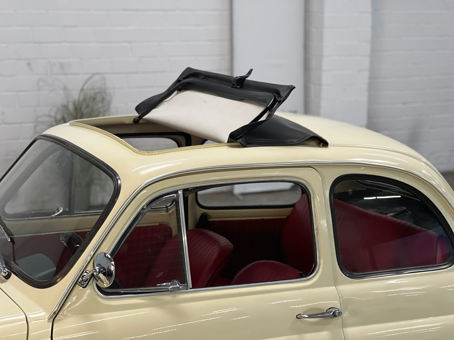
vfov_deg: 19.1
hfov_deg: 25.3
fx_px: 1010
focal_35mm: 77
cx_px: 227
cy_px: 170
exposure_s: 1/33
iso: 250
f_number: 2.8
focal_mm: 9
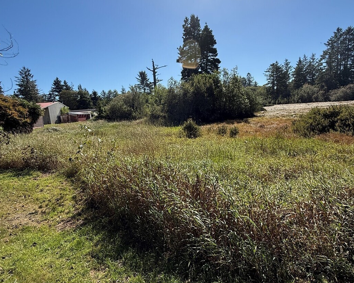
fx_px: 199
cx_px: 180
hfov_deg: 83.3
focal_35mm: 19
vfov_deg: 70.9
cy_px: 142
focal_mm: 2.22
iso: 50
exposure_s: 1/1613
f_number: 2.2
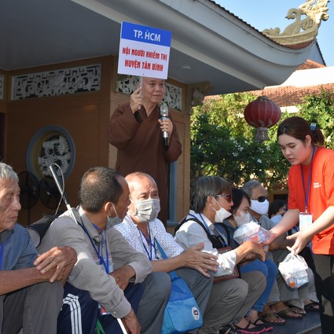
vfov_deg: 32.8
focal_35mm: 52
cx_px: 205
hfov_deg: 32.7
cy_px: 164
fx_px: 568
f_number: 11
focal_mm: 40
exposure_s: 1/200
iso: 640
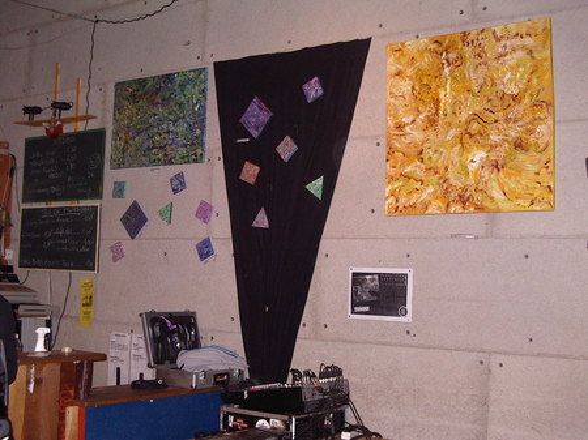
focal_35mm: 52
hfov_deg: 36.8
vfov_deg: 28.0
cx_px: 294
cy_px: 220
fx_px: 883
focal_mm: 7.8
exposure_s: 1/60
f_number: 3
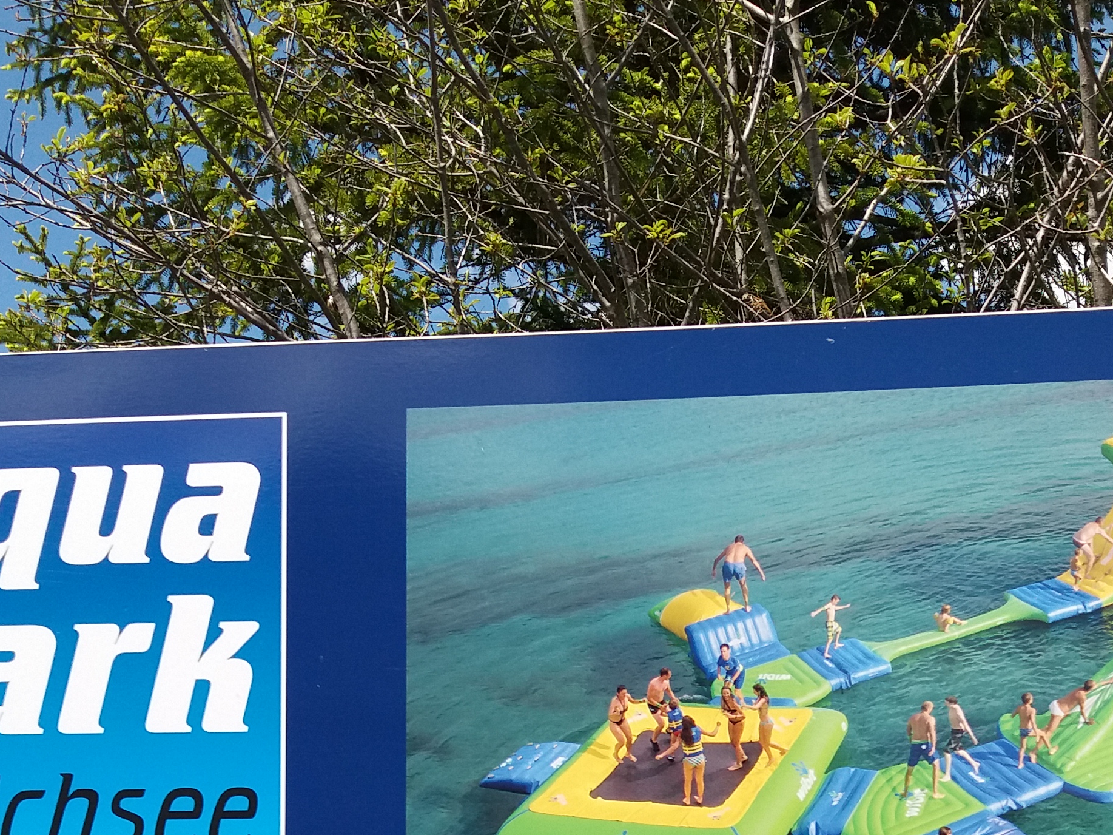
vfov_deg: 22.0
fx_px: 2025
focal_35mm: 63
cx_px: 602
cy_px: 925
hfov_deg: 30.7
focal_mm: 3.7
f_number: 1.9
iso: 64
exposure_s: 1/1217
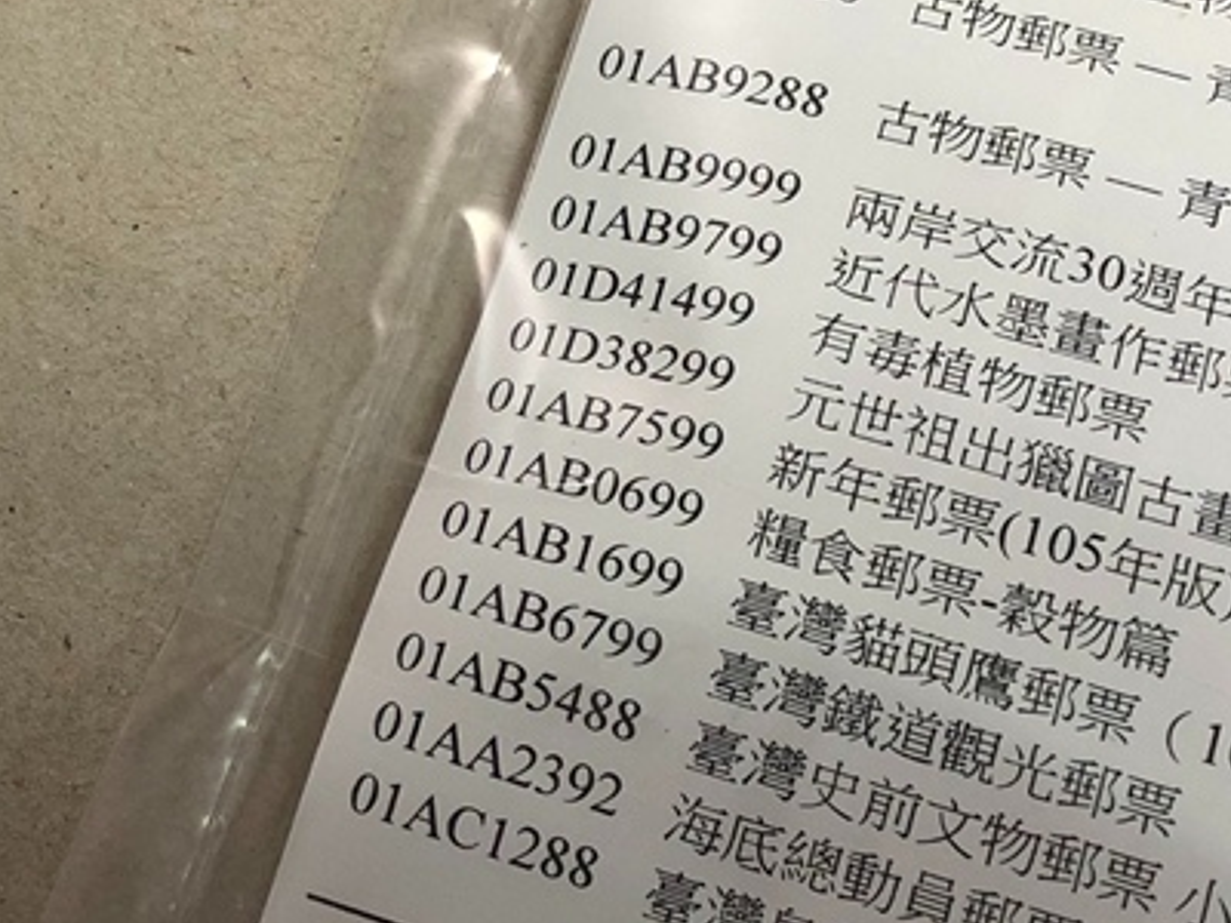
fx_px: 2489
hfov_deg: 27.2
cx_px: 234
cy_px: 406
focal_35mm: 70
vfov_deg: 21.0
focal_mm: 4
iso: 32
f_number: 1.8
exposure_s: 1/30
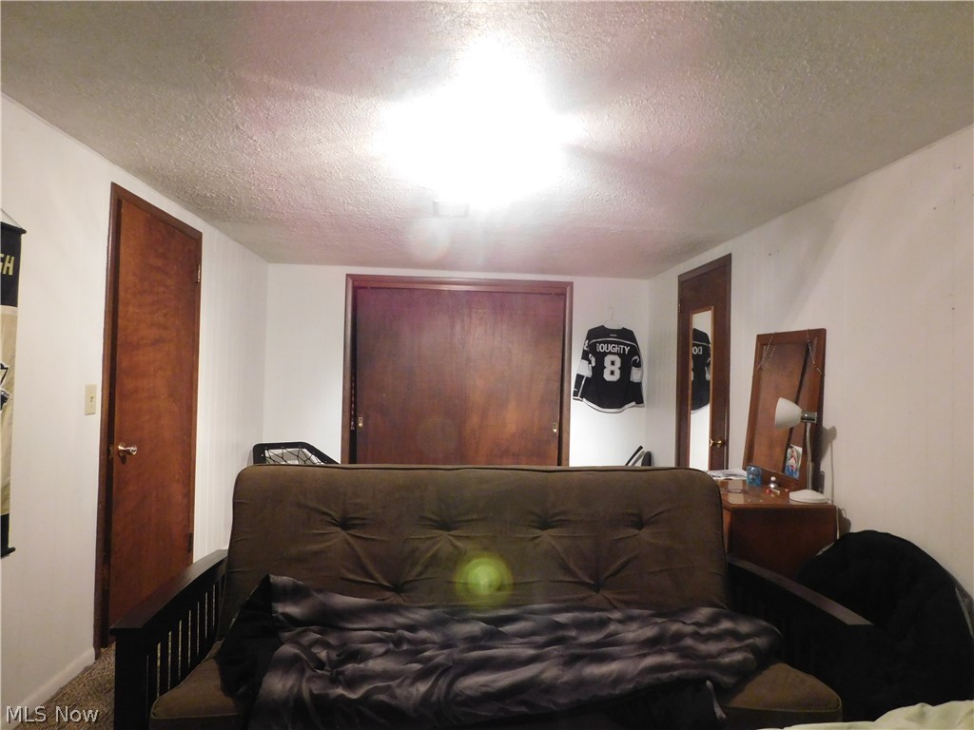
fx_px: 647
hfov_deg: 73.9
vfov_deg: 58.9
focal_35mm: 23
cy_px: 365
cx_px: 487
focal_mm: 4
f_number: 3
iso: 400
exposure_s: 1/8
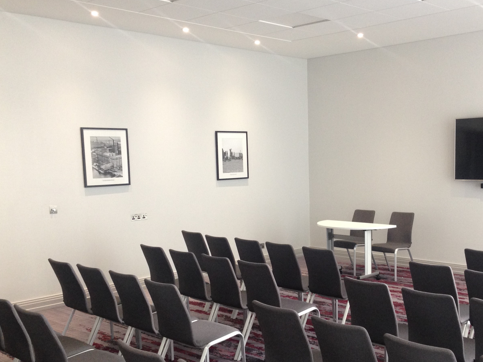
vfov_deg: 32.0
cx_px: 302
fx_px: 628
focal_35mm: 45
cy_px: 232
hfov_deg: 41.8
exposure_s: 1/20
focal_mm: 4.12
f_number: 2.4
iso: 125
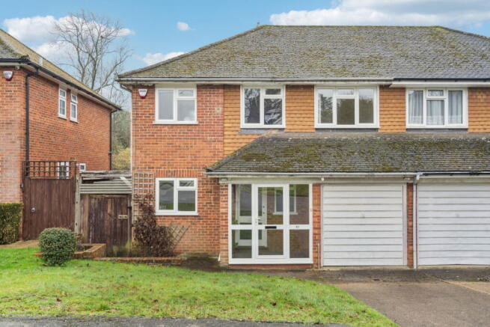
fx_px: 395
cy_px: 164
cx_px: 245
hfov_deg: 63.6
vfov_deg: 45.0
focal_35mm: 29
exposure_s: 1/60
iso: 320
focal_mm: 29
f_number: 8
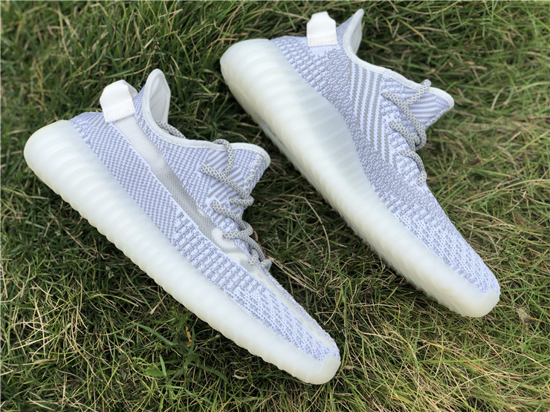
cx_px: 275
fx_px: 826
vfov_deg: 28.0
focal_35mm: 52
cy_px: 206
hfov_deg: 36.8
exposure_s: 1/461
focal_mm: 6
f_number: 2.4
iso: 16
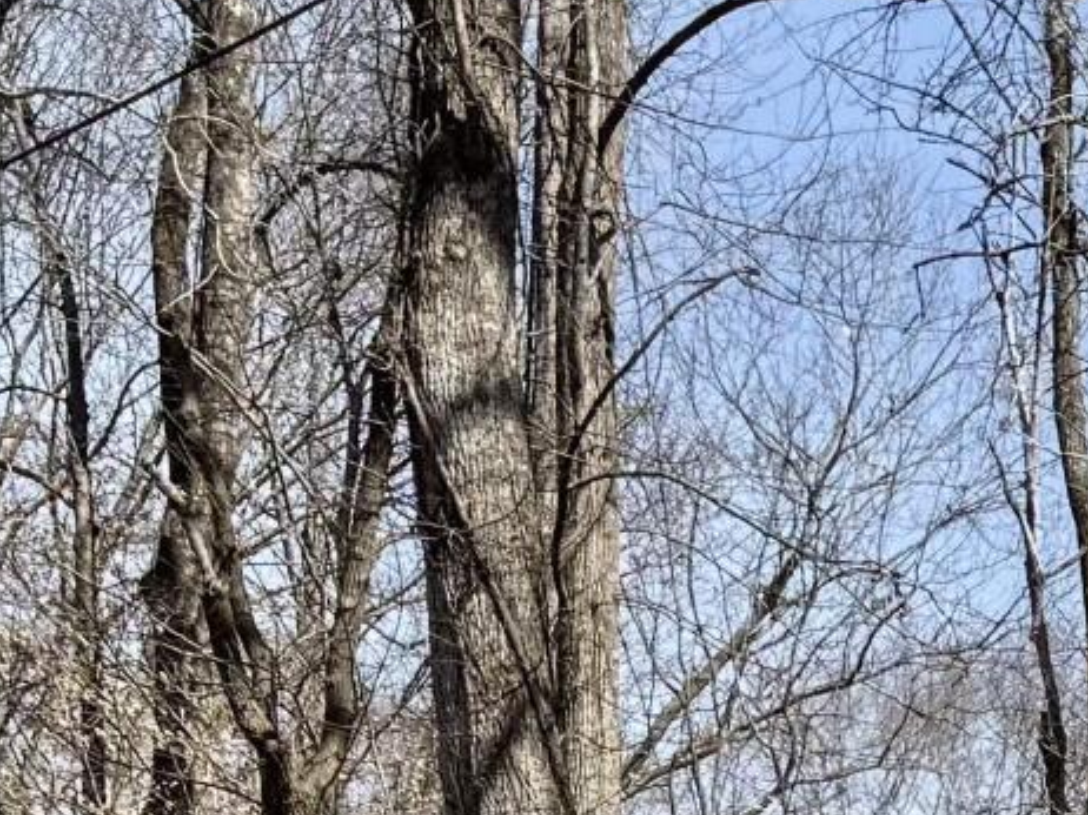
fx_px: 4901
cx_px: 1189
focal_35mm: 156
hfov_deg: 12.5
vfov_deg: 8.7
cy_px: 1936
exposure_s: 1/3096
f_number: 1.78
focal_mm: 6.76
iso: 80
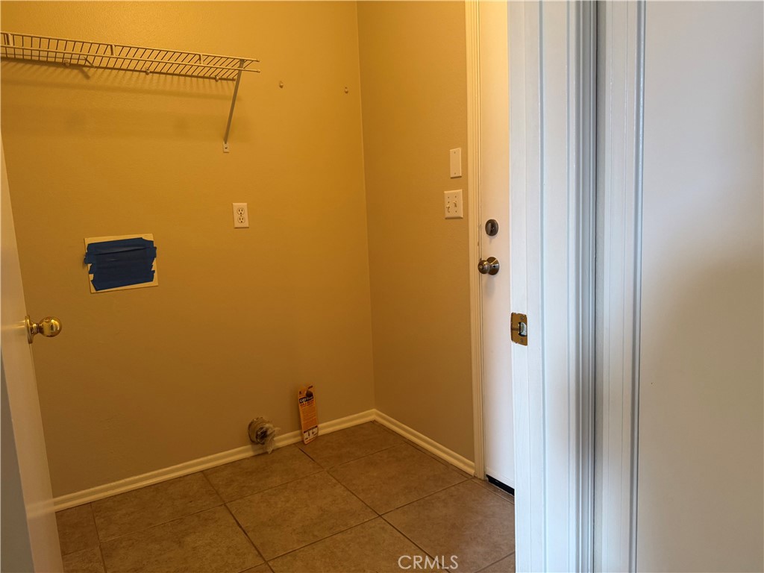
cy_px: 286
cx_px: 382
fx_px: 530
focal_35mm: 24
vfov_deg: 56.8
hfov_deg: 71.6
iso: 160
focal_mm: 6.76
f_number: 1.78
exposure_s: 1/60
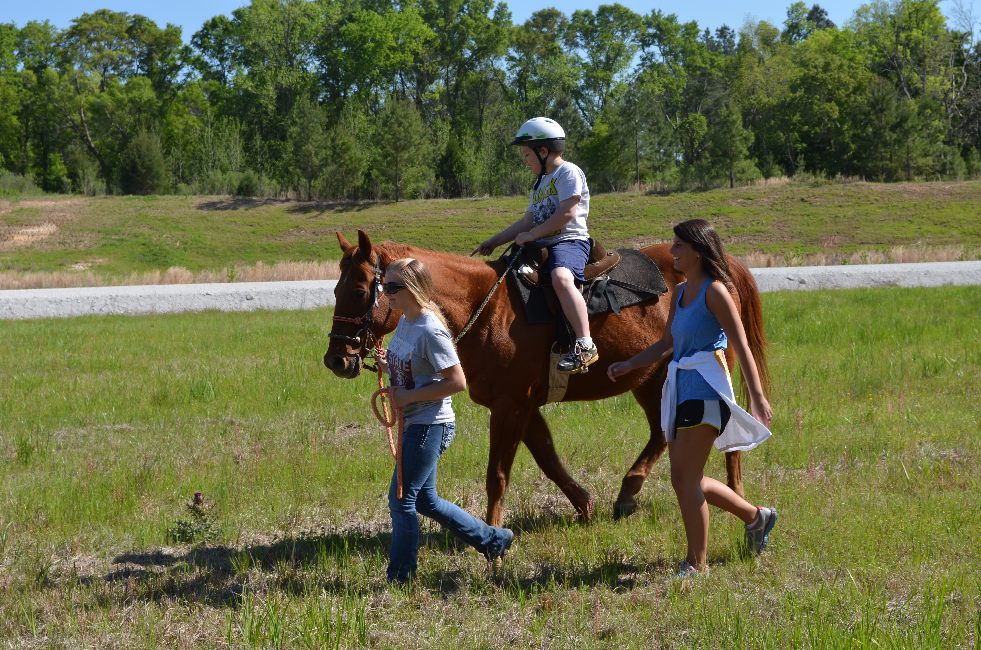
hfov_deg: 30.6
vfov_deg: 20.5
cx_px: 490
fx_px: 1795
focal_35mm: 66
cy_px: 325
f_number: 8
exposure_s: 1/250
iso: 125
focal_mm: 44
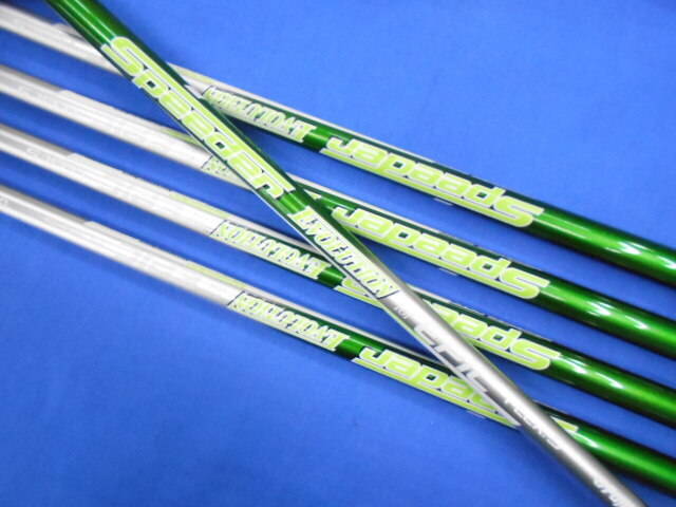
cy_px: 254
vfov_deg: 53.1
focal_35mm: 26
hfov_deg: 67.3
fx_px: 508
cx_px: 338
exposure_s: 1/80
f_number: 3.2
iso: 800
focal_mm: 4.6
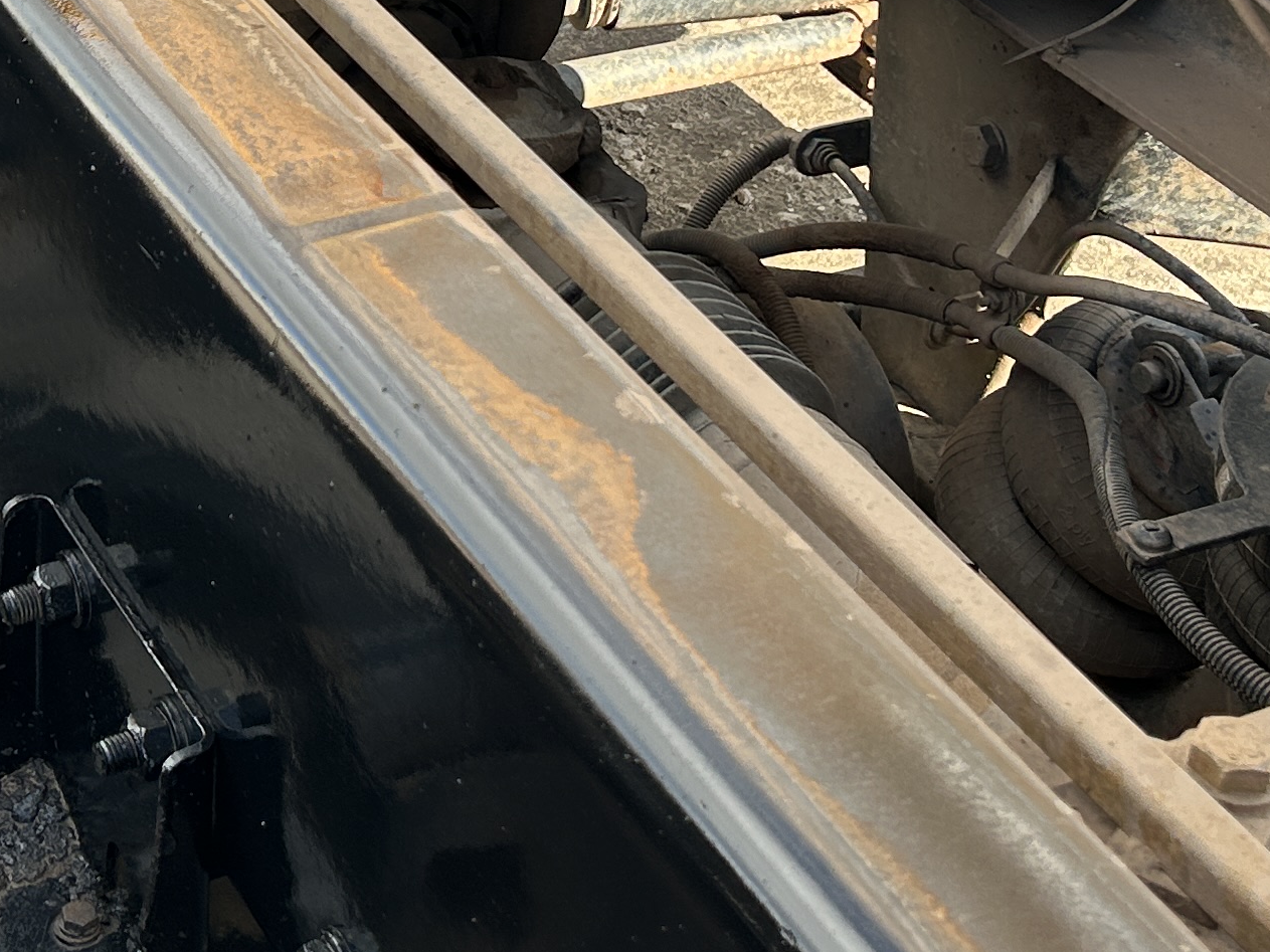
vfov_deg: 17.2
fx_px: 3045
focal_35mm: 83
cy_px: -71
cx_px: 333
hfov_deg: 23.3
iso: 50
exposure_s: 1/827
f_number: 1.5
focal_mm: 5.7
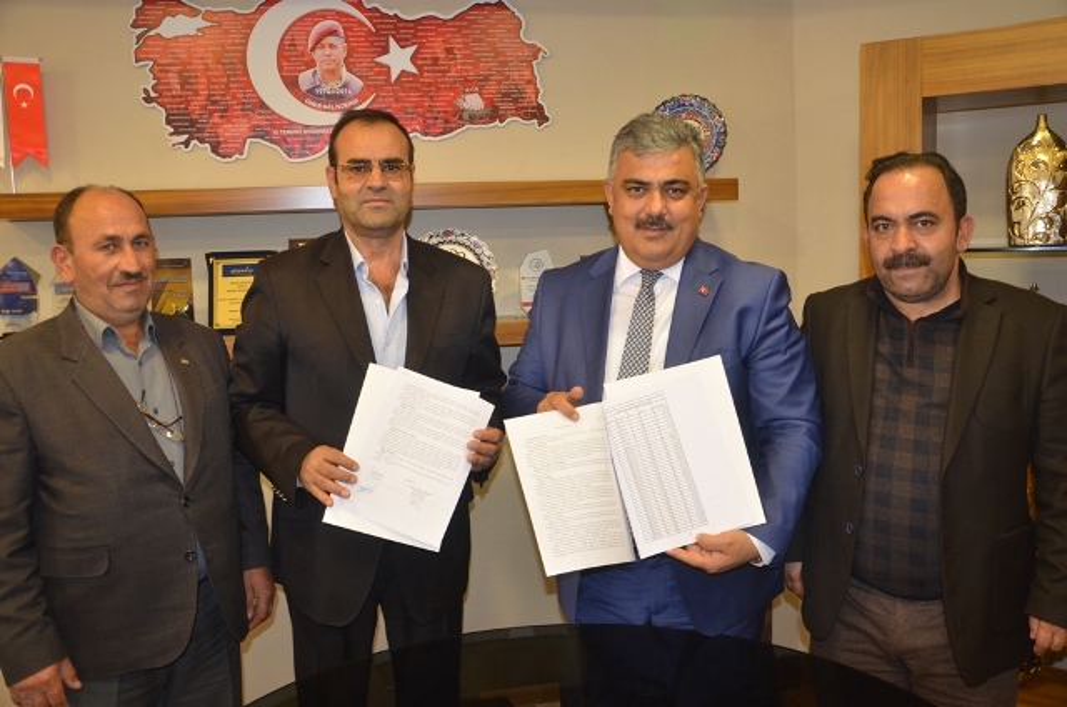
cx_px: 534
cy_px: 354
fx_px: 932
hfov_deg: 59.6
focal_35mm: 32
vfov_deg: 41.5
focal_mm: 21
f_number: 3.8
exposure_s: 1/60
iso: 800
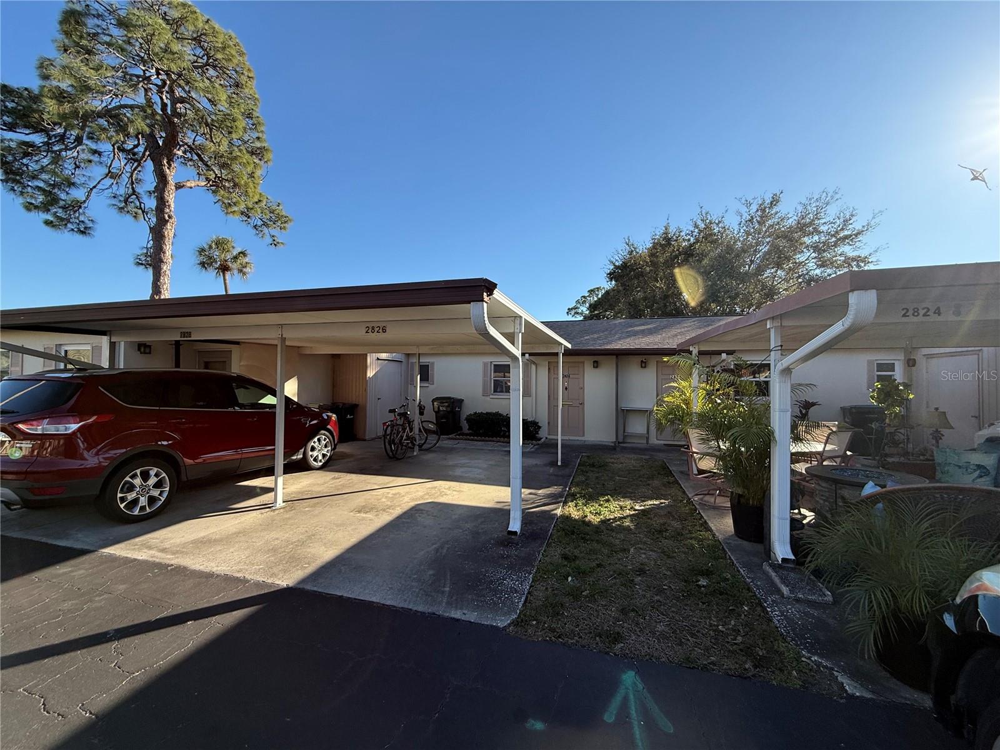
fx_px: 404
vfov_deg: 85.7
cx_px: 500
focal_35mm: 14
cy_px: 375
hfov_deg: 102.1
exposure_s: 1/1068
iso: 50
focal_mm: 2.22
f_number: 2.2
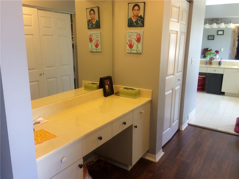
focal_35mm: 29
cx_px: 120
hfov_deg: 61.7
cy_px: 90
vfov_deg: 48.2
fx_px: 200
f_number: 2.2
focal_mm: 4.15
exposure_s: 1/30
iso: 50
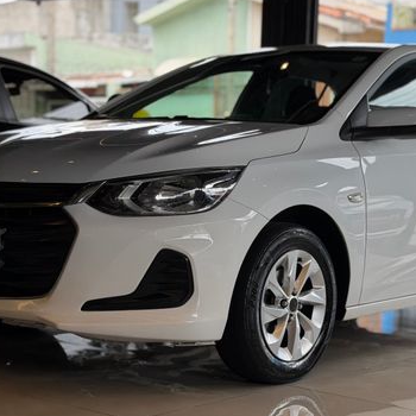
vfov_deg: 30.0
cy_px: 207
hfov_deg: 30.0
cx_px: 246
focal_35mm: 57
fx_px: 775
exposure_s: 1/846
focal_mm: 6.76
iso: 80
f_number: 1.78
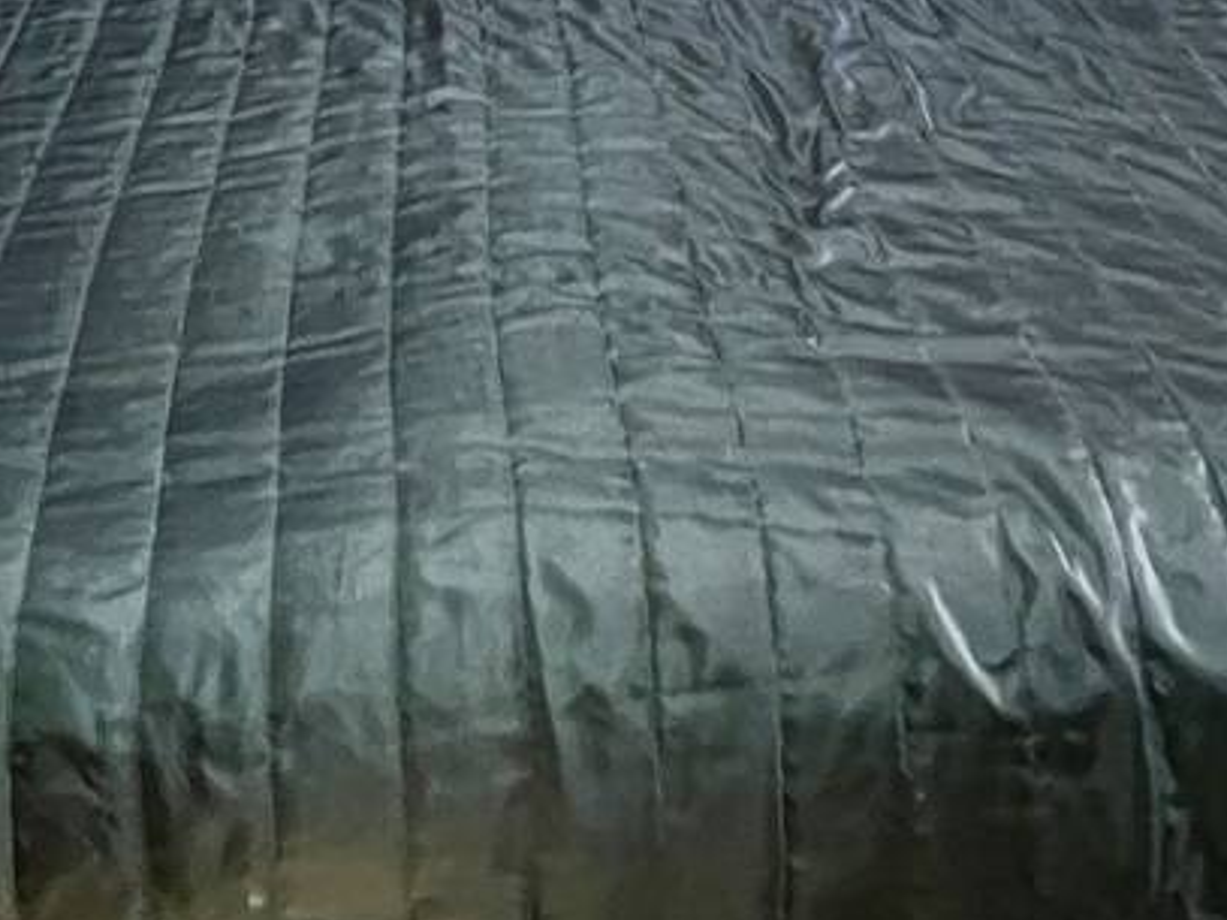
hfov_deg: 41.2
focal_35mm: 46
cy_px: -667
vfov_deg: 22.0
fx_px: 1630
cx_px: 576
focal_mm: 1.57
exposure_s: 1/40
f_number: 1.8
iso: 1000
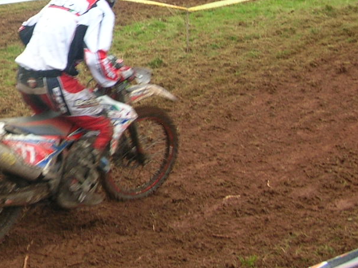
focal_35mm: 93
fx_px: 962
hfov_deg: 20.0
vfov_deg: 15.7
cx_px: -49
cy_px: 37
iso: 50
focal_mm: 5.8
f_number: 2.8
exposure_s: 1/197
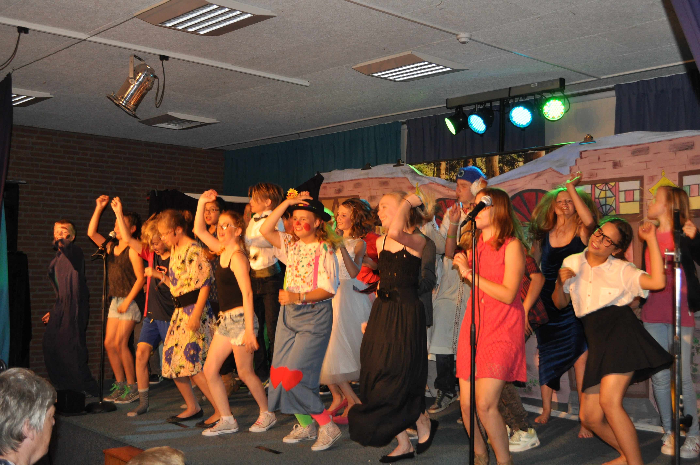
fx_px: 816
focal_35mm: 42
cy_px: 232
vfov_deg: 31.8
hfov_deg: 46.4
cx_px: 350
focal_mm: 28
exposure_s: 1/60
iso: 800
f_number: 4.5
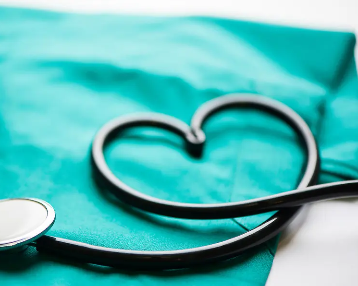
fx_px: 1261
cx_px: 148
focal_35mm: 119
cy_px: 143
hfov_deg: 16.2
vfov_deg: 13.0
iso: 200
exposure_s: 1/125
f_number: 3.2
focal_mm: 105
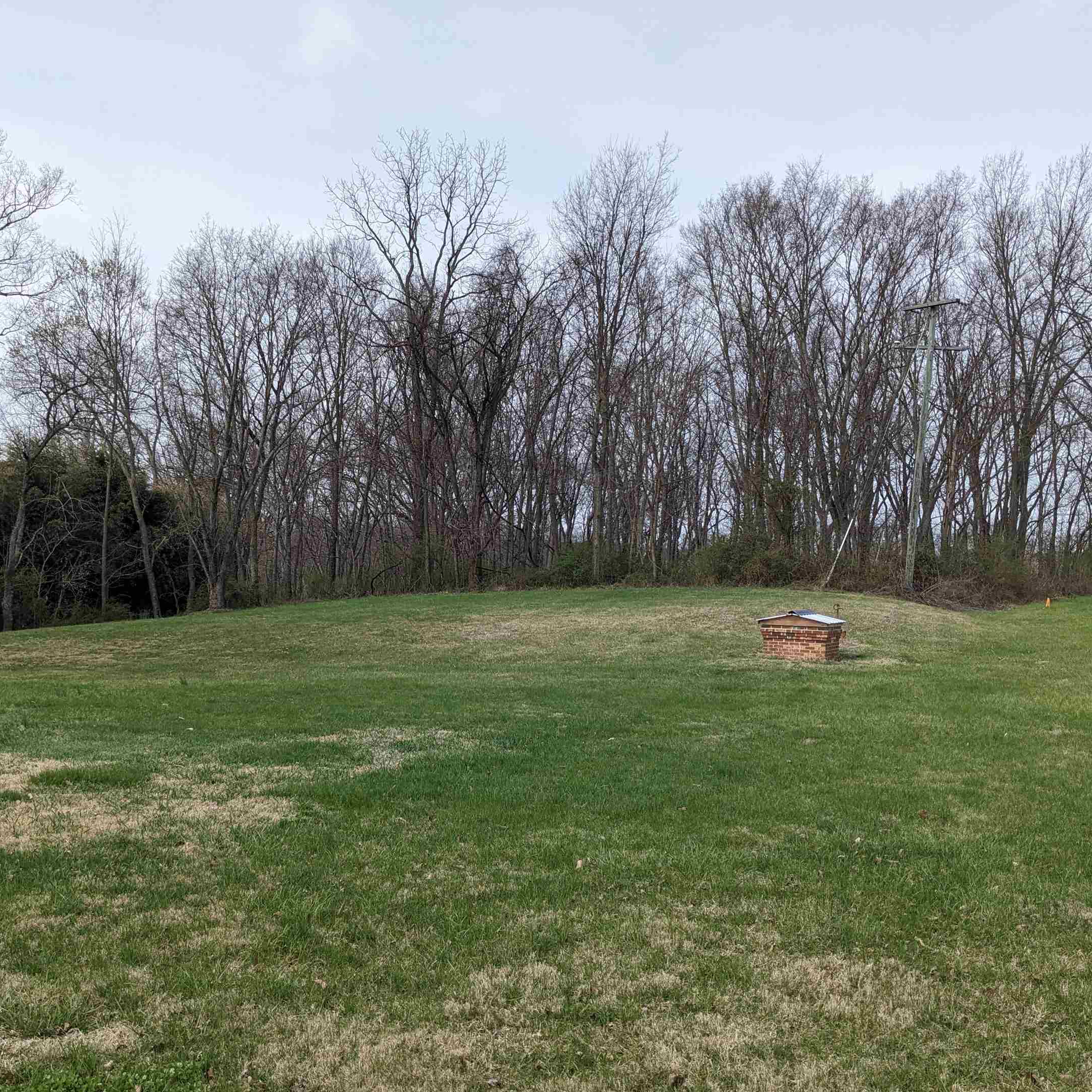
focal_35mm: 34
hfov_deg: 48.4
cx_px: 525
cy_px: 567
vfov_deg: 48.4
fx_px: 1213
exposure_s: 1/2924
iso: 67
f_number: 1.73
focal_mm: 4.38
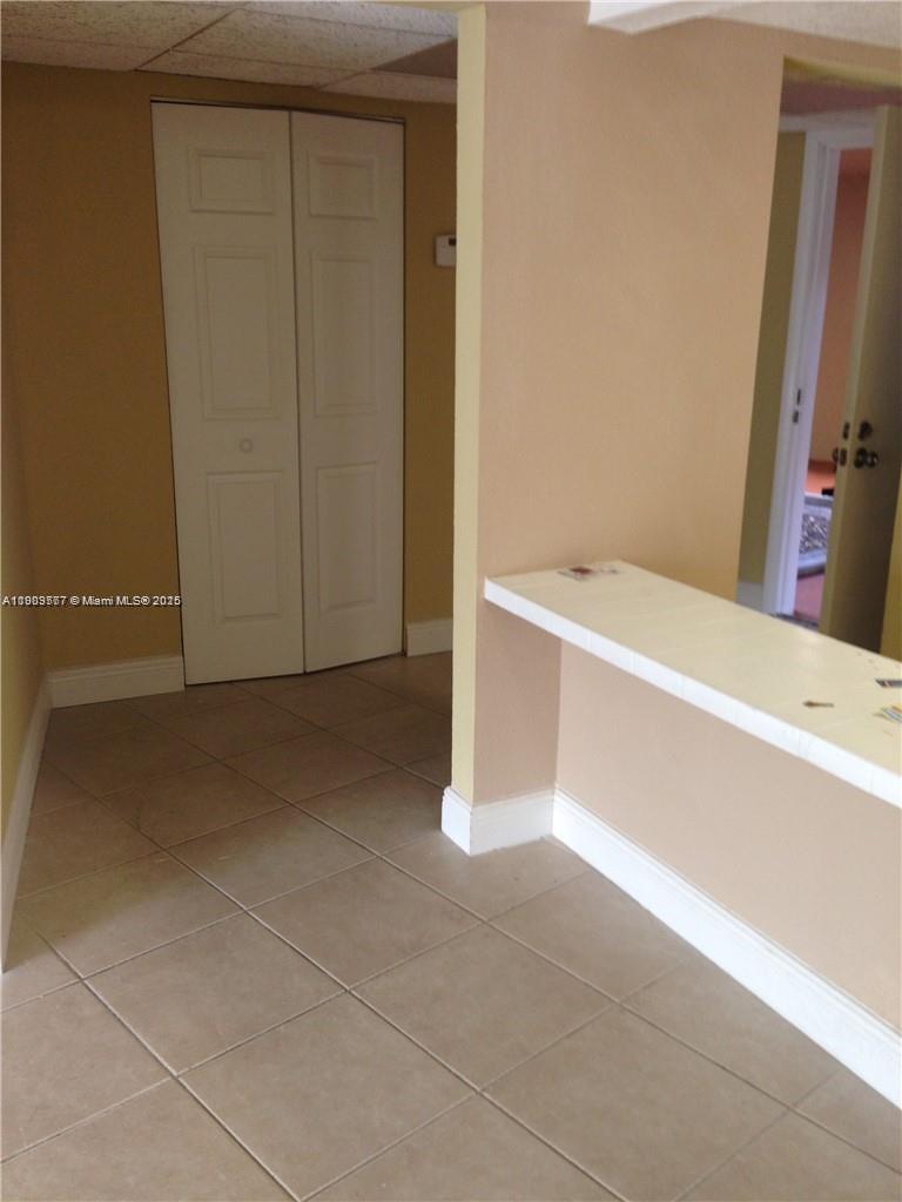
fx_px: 1147
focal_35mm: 33
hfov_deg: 42.9
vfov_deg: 55.4
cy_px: 601
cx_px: 451
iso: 64
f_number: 2.4
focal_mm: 4.12
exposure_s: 1/20
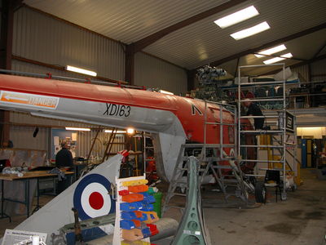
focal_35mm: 35
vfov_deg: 40.7
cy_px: 122
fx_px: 330
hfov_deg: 52.6
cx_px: 163
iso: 200
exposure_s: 1/60
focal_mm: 8.9
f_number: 2.8
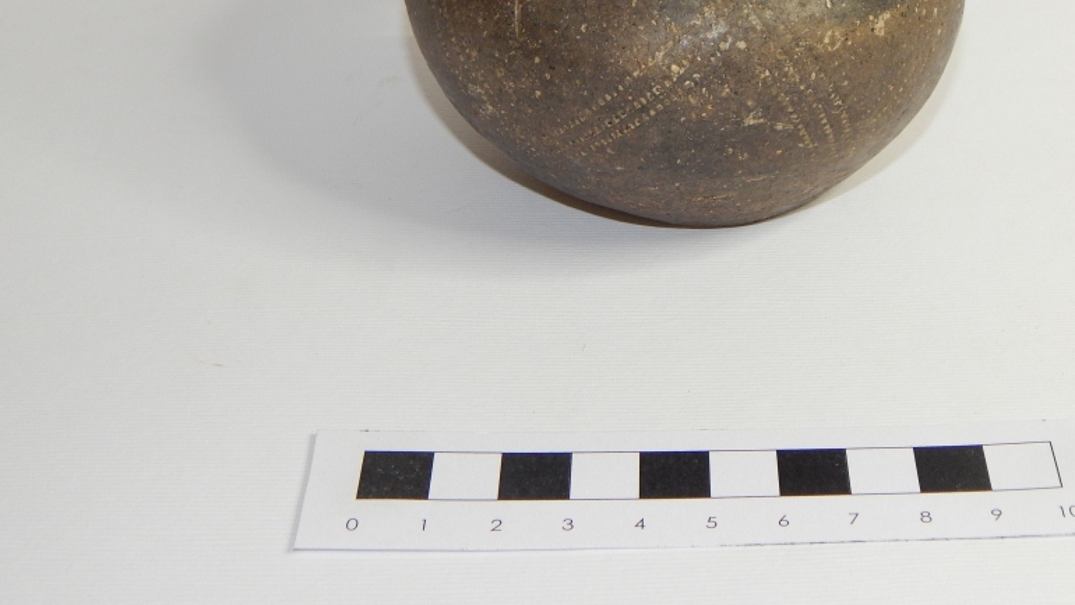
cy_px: 78
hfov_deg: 29.6
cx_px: 690
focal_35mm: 71
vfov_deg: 16.8
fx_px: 2024
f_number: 3.7
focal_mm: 8.6
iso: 200
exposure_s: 1/30
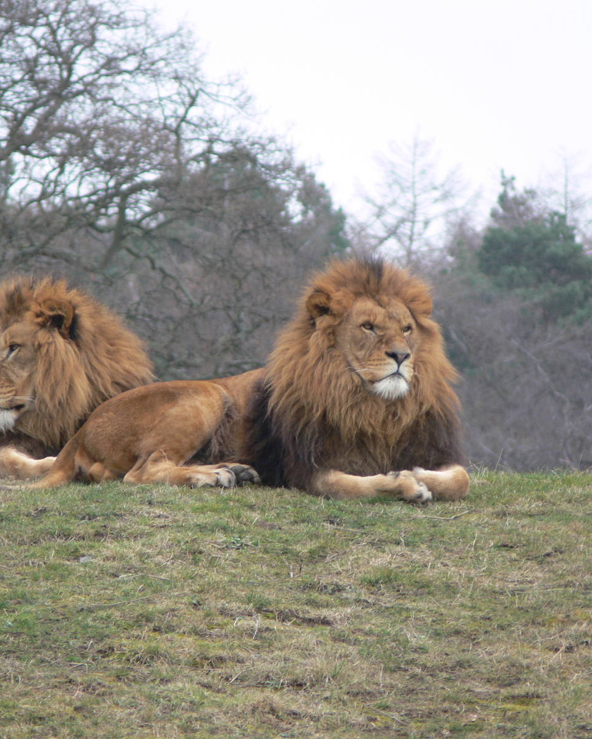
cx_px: 201
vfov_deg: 3.5
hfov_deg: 2.8
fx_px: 11999
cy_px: 370
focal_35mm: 548
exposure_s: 1/50
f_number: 3.7
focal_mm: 88.8
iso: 80
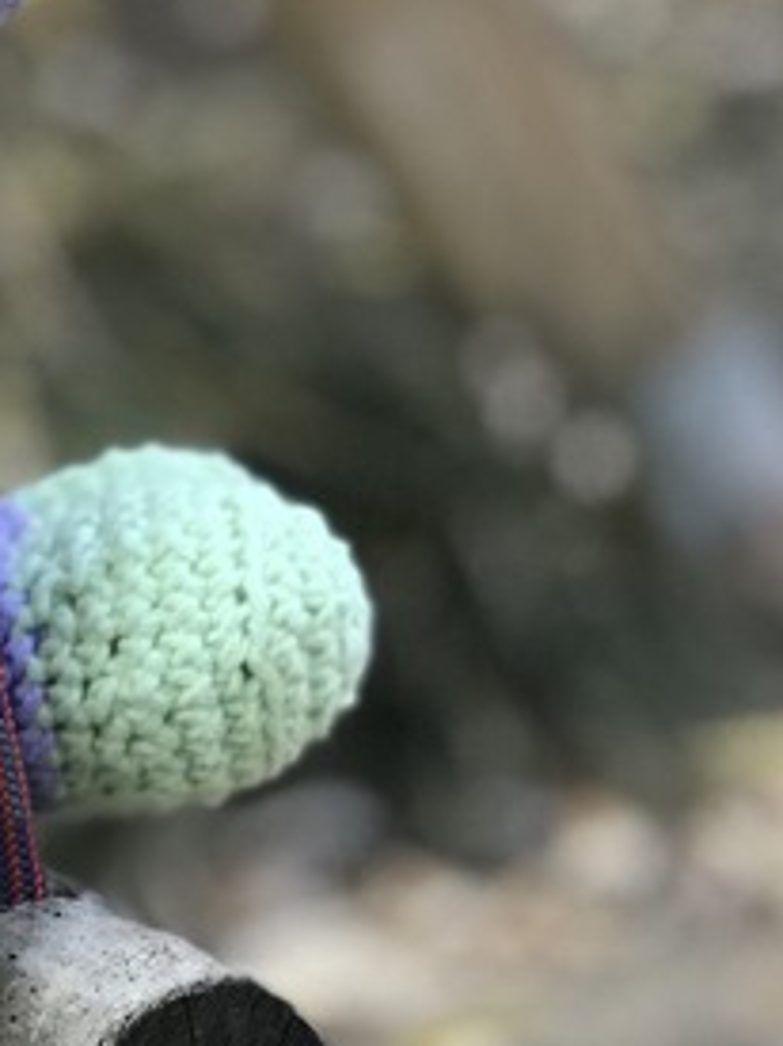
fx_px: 5010
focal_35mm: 166
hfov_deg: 8.8
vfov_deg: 11.9
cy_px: 217
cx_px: -323
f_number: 2.8
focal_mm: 6.6
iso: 40
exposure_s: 1/50
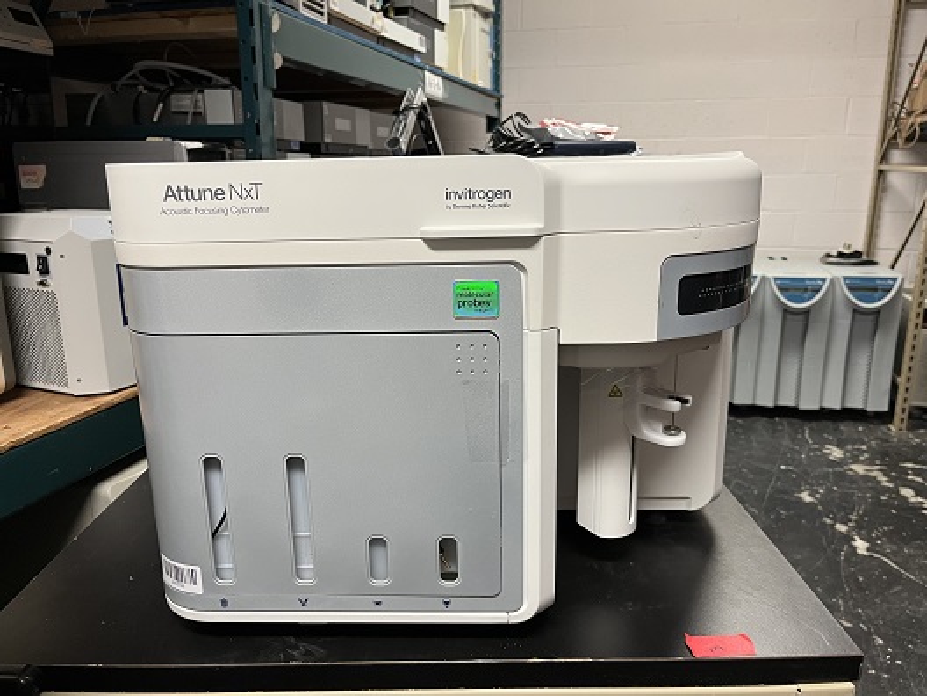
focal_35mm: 26
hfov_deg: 67.3
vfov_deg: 53.1
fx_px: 696
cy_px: 348
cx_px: 464
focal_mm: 5.1
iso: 200
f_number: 1.6
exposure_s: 1/60
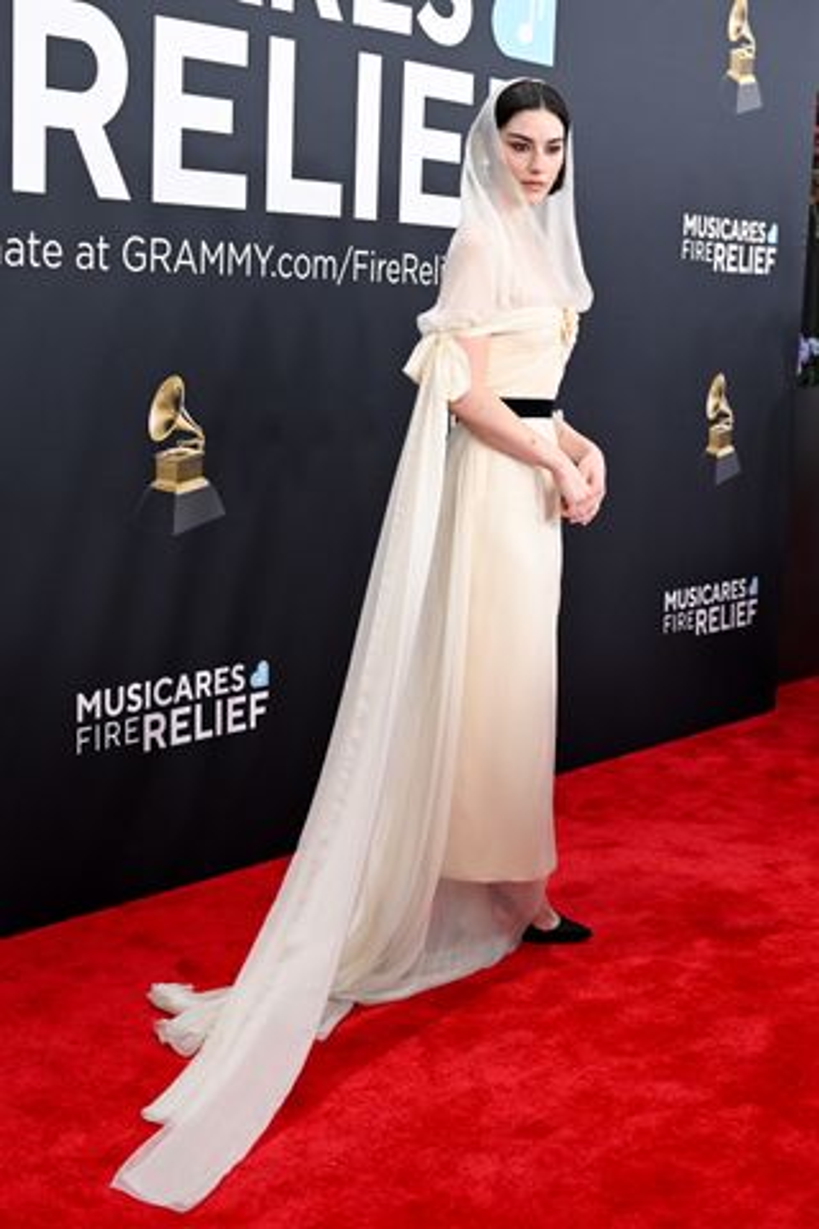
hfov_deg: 28.1
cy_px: 614
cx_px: 410
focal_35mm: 48
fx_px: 1638
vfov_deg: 41.1
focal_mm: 48
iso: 2500
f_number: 5
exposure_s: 1/400
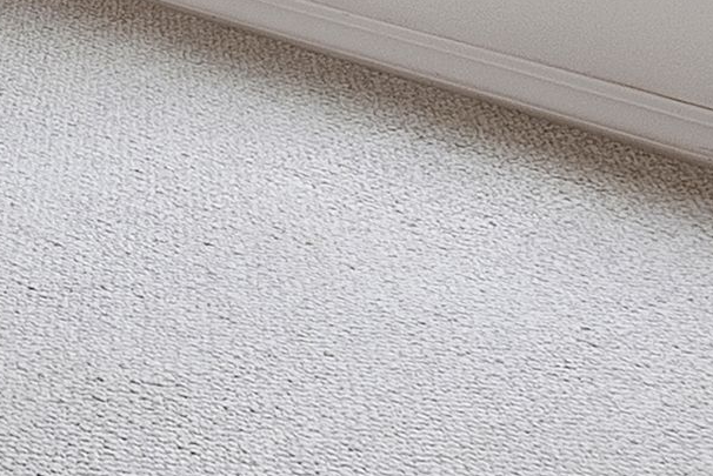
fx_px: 2081
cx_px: -665
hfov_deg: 15.8
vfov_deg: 11.3
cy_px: -581
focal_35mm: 105
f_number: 8
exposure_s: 1/30
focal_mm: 15
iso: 640
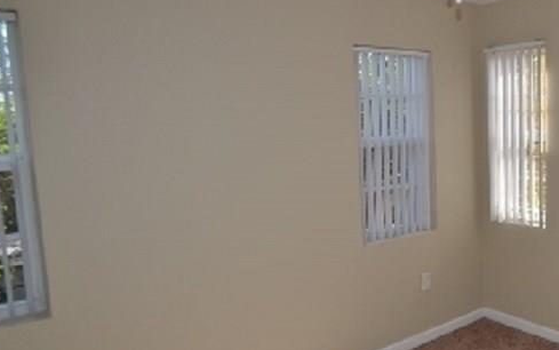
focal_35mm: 32
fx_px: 488
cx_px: 458
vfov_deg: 39.5
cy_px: 171
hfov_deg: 54.9
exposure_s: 1/160
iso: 100
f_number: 4
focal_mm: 10
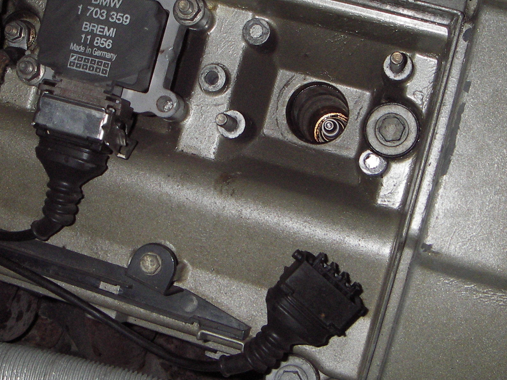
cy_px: 124
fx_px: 893
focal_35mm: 61
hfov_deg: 31.7
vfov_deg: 23.9
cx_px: 251
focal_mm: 6.3
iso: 100
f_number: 3.3
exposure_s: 1/30
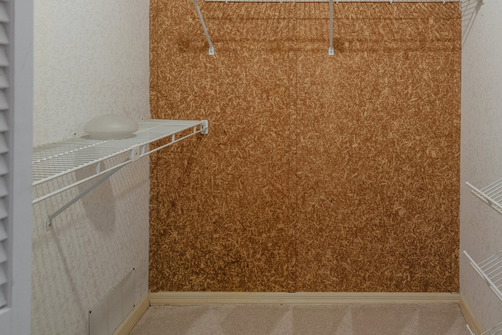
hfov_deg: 62.6
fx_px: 404
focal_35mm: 29
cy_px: 94
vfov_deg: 43.8
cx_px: 321
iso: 320
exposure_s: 1/20
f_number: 8
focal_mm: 20
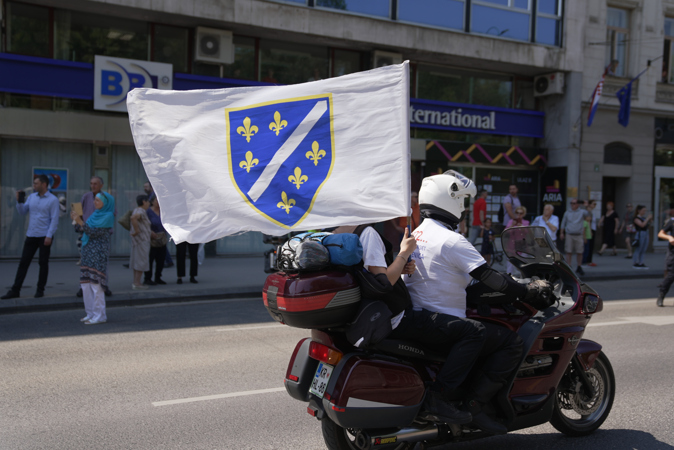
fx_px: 656
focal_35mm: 35
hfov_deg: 54.4
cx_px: 337
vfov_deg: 37.9
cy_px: 225
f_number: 2.8
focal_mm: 35
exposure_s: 1/1600
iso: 100
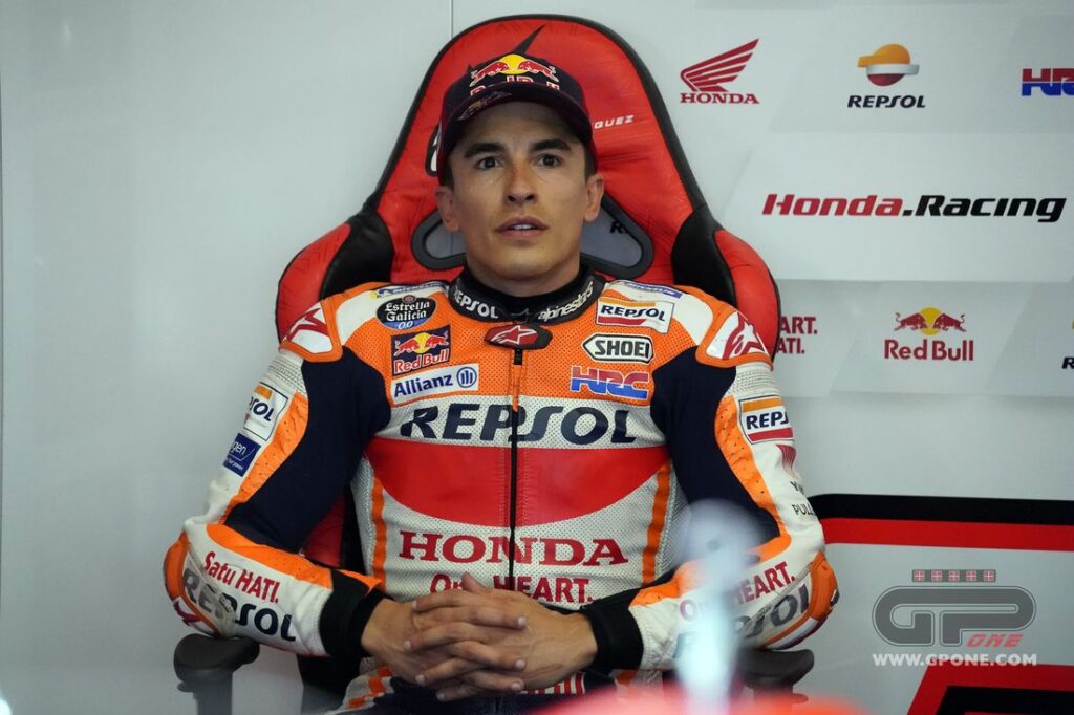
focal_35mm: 268
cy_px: 358
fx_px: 8001
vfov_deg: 5.1
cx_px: 537
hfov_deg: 7.7
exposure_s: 1/1000
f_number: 6.3
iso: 16000
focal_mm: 268.3
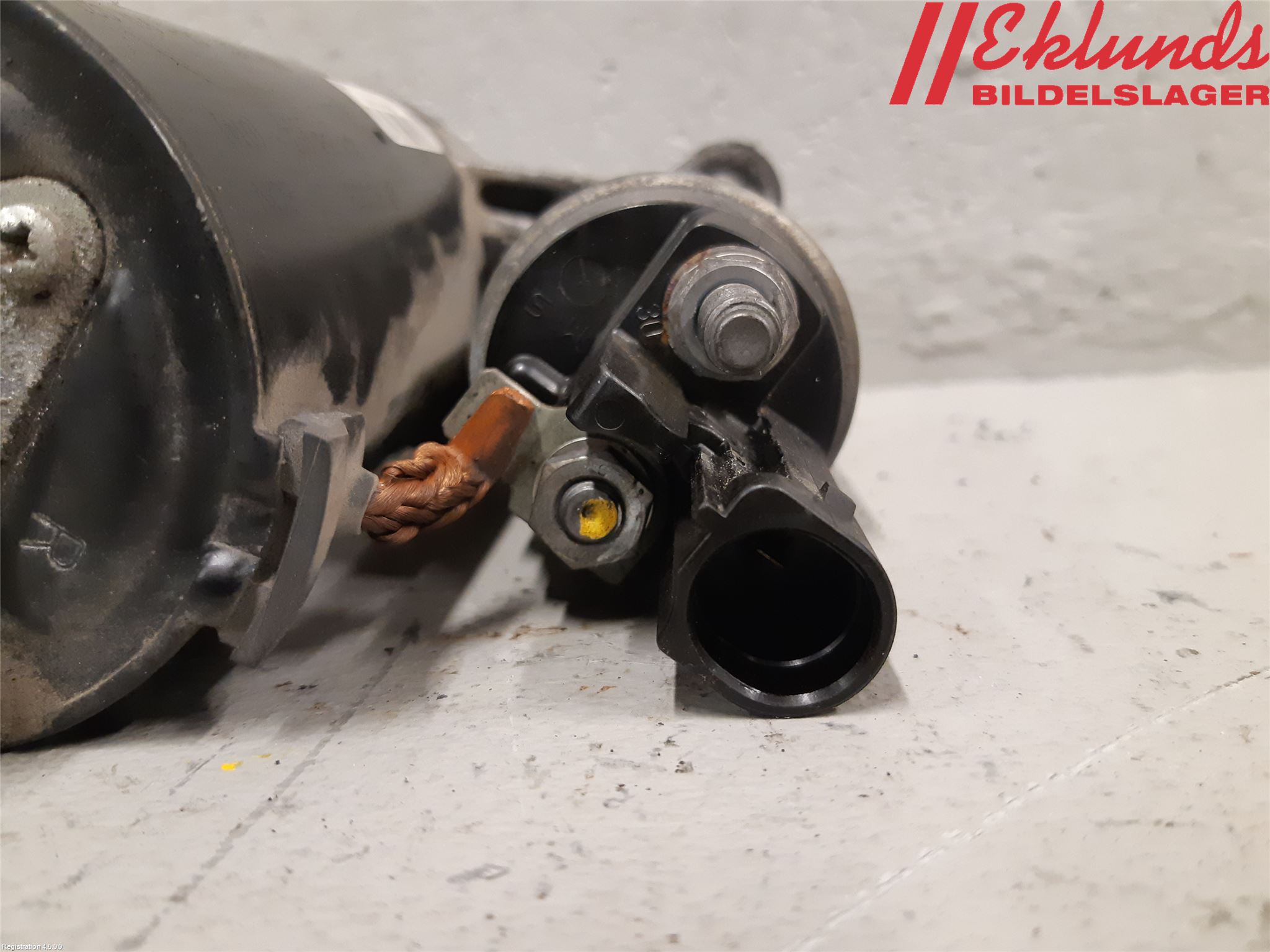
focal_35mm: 26
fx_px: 954
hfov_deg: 67.3
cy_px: 476
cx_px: 635
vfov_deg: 53.1
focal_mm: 3.93
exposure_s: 1/50
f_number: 1.7
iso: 250
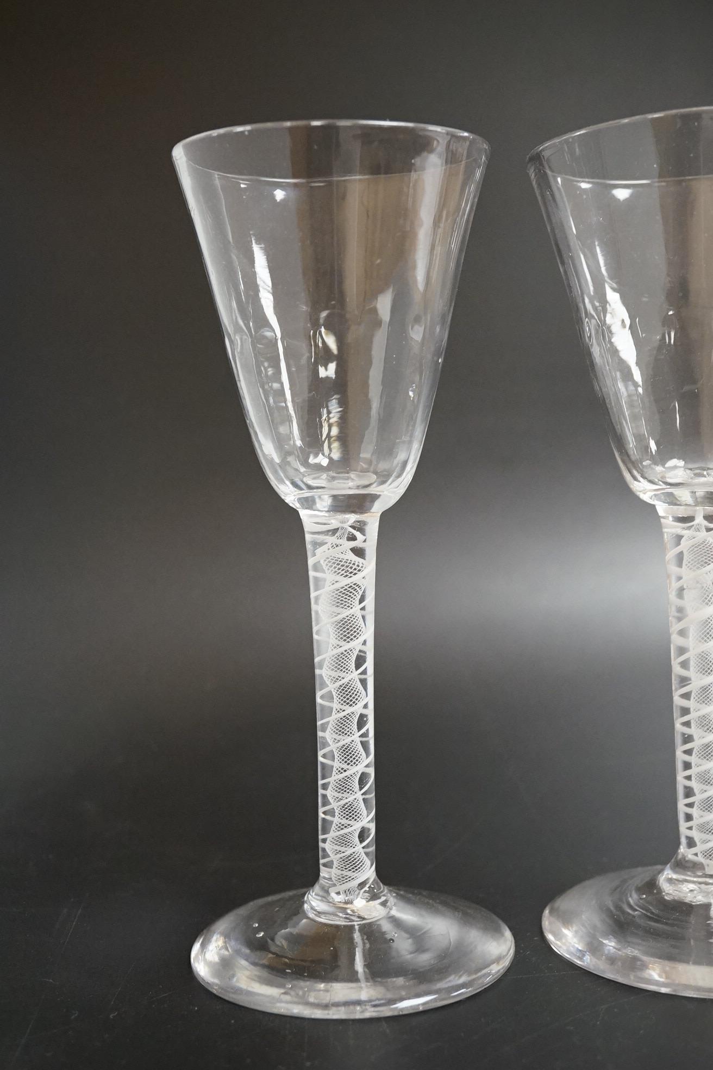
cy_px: 535
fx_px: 1337
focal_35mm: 45
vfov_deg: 43.6
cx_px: 356
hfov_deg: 29.9
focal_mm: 30
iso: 2500
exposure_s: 1/100
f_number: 9
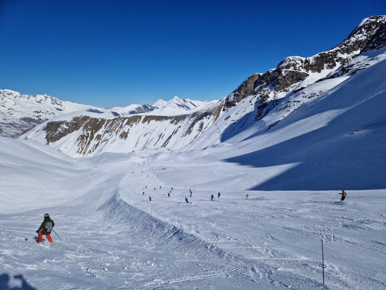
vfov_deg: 58.9
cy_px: 145
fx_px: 256
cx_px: 193
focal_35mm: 23
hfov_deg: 73.9
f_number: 1.8
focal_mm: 5.4
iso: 50
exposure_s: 1/5104
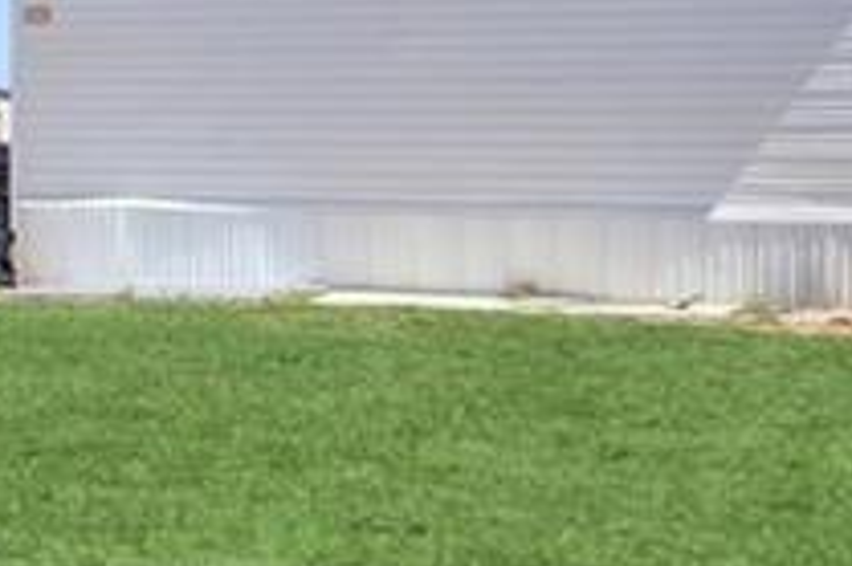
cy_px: 407
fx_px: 2719
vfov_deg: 11.9
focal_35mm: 115
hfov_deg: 17.5
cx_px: 73
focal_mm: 10
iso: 100
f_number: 8
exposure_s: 1/320
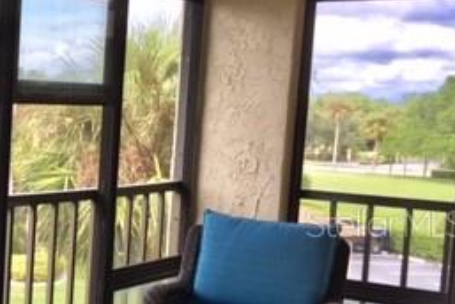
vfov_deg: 18.1
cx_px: -94
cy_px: 223
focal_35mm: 75
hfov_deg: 24.4
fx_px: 949
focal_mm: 4.15
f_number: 2.2
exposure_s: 1/319
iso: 32
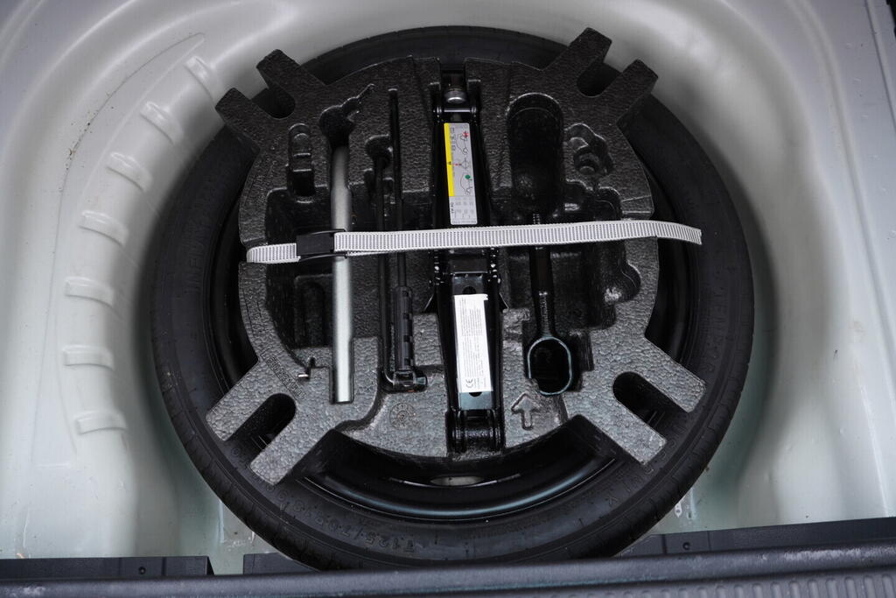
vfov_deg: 36.9
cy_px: 299
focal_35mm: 36
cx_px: 448
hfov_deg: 53.1
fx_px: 896
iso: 250
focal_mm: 24
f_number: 2.8
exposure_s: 1/40
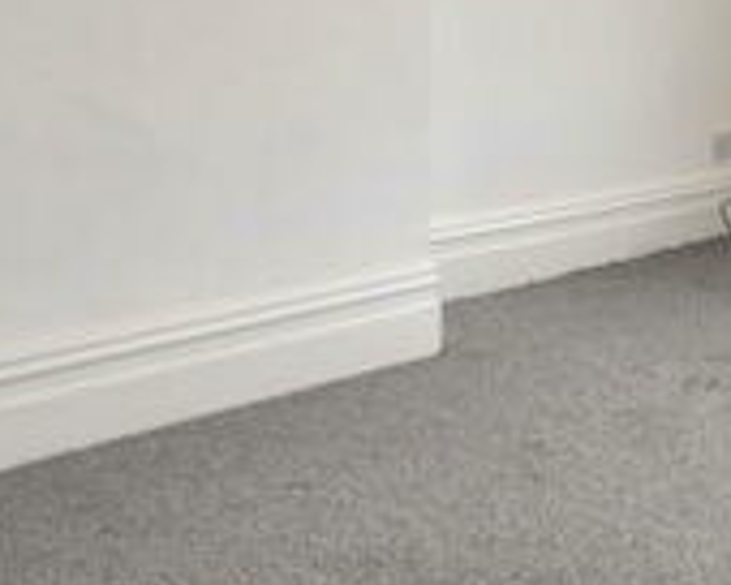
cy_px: -80
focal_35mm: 58
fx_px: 1255
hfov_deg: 31.6
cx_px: 593
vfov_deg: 24.3
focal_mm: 10
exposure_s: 1/25
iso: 100
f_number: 4
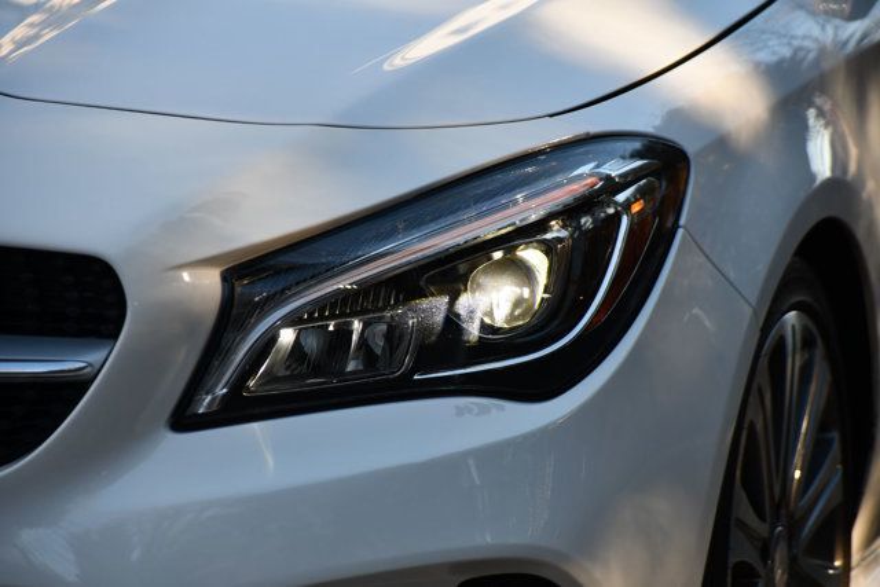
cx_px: 440
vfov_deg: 6.1
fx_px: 5501
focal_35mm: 225
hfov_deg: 9.1
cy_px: 294
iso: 360
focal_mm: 150
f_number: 5.6
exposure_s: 1/500
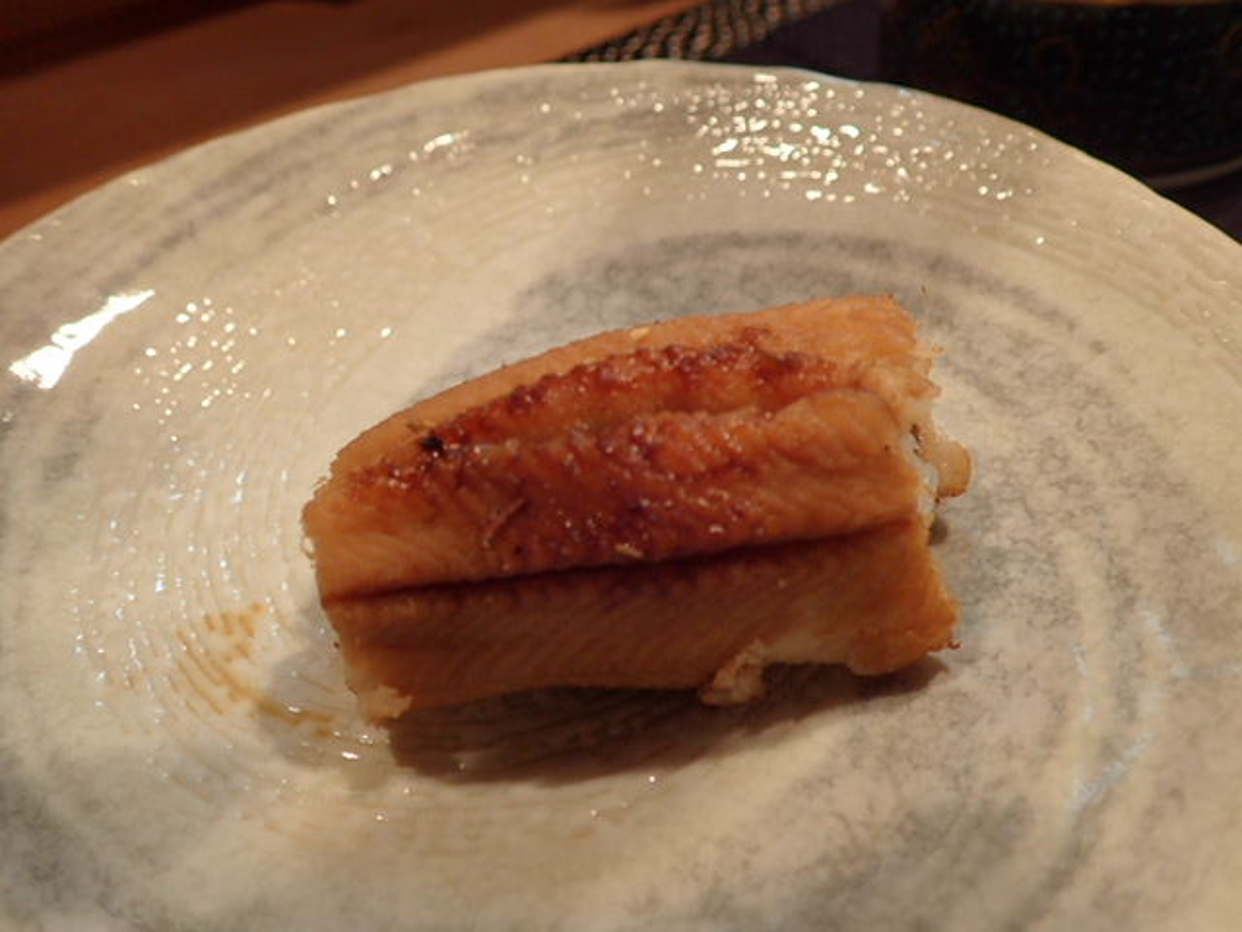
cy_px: 466
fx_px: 1076
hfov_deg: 60.0
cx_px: 621
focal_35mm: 30
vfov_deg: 46.8
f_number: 2.3
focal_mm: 5.5
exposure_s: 1/60
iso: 160
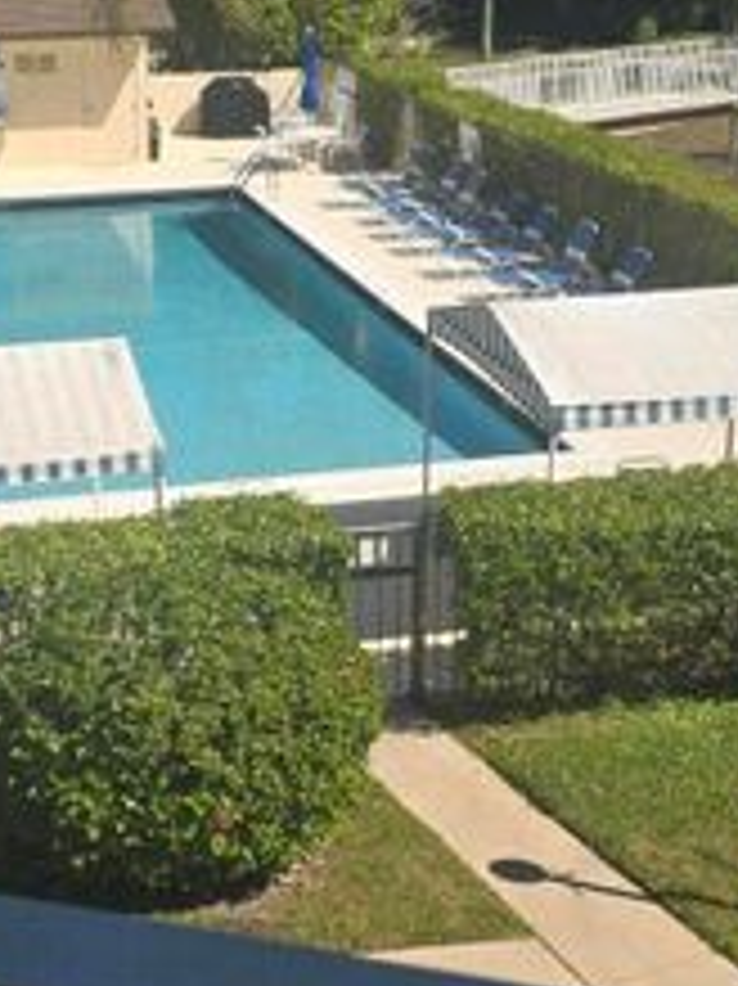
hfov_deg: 20.9
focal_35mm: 70
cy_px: 488
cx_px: 270
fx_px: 1992
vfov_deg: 27.8
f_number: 1.7
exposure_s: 1/628
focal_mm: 6.3
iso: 12
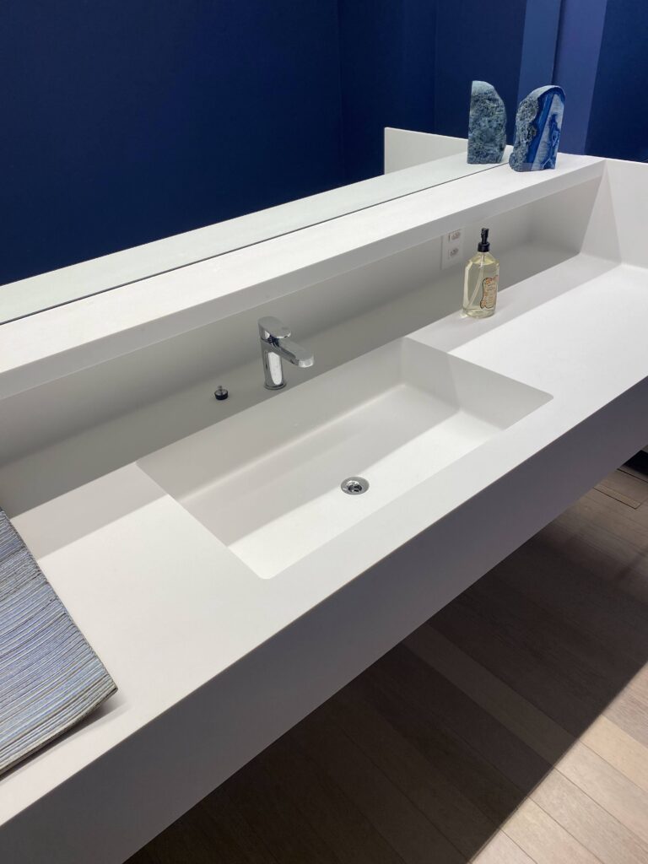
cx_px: 324
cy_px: 432
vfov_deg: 67.3
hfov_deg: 53.1
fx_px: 649
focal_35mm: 26
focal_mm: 4.25
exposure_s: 1/120
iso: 50
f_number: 1.8
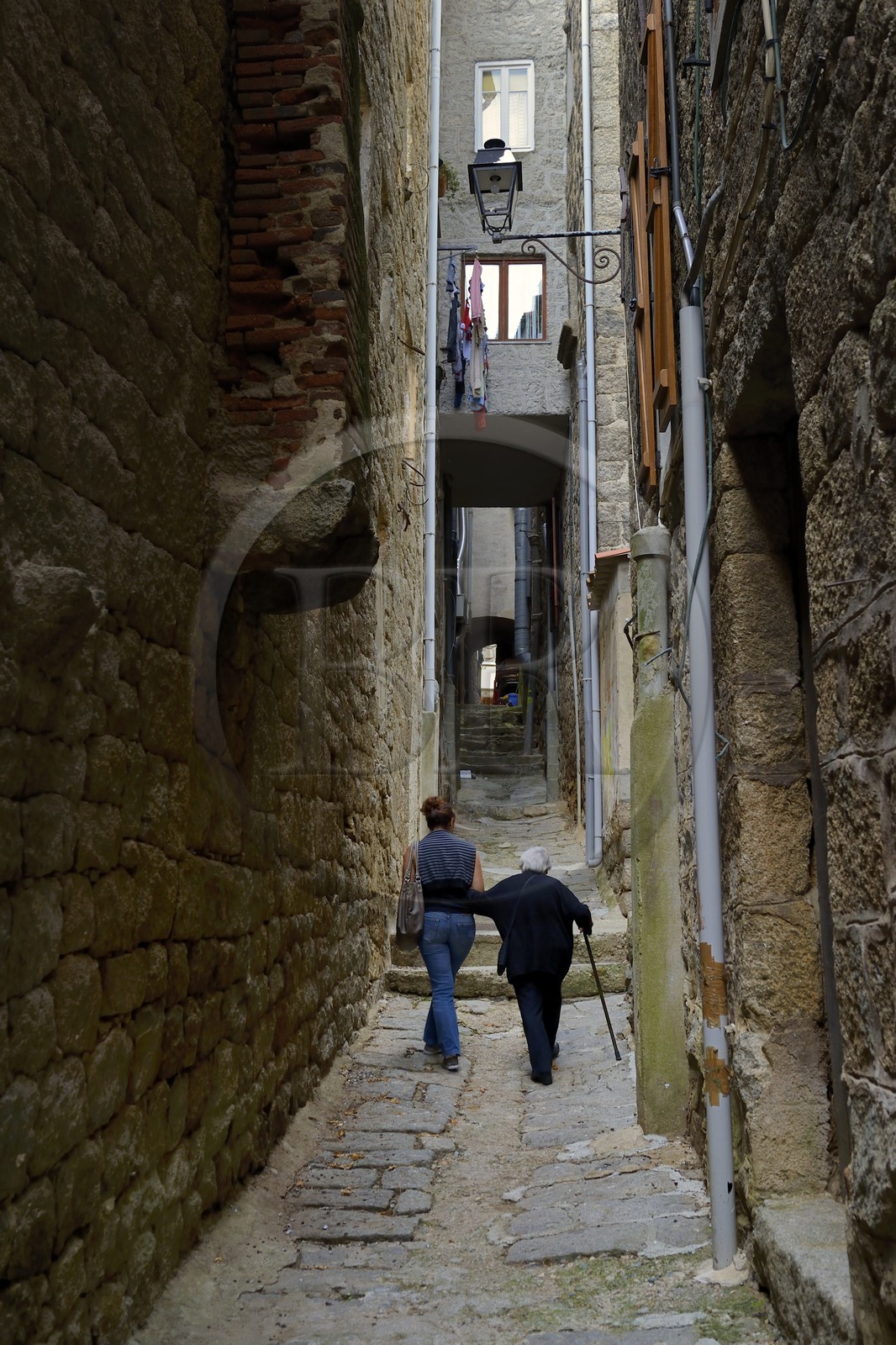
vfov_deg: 54.4
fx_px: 1307
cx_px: 448
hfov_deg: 37.8
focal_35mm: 35
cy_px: 672
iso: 400
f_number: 5.6
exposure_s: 1/80
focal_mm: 35
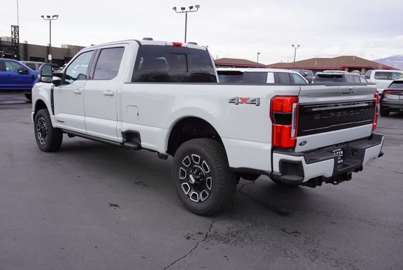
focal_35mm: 33
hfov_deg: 57.2
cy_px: 135
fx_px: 370
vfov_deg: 40.0
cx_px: 202
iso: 100
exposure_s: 1/100
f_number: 8
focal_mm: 22
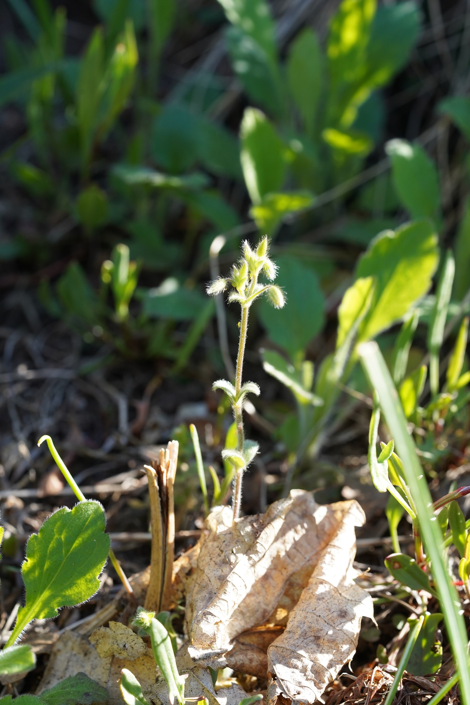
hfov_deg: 15.2
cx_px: 235
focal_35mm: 90
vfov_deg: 22.6
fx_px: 1762
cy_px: 352
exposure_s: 1/250
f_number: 8
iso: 1000
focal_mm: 90
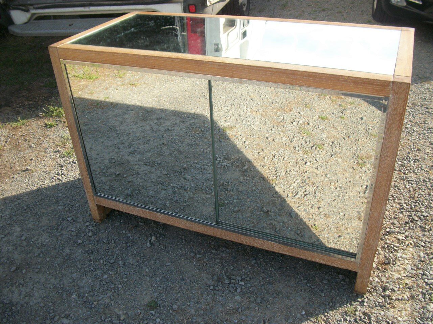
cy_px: 162
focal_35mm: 32
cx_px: 216
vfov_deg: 44.2
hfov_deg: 56.8
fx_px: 400
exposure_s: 1/80
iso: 80
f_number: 8.8
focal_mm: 5.7
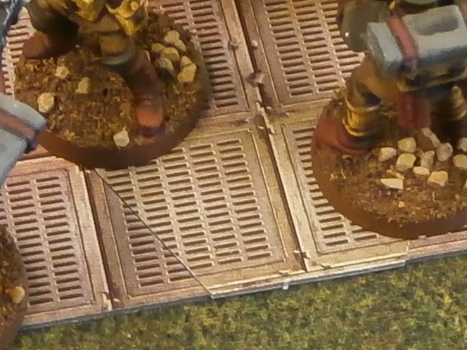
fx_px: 2266
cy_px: 34
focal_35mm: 168
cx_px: 353
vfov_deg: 8.8
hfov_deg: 11.7
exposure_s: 1/30
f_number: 2.8
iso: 200
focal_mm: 4.7
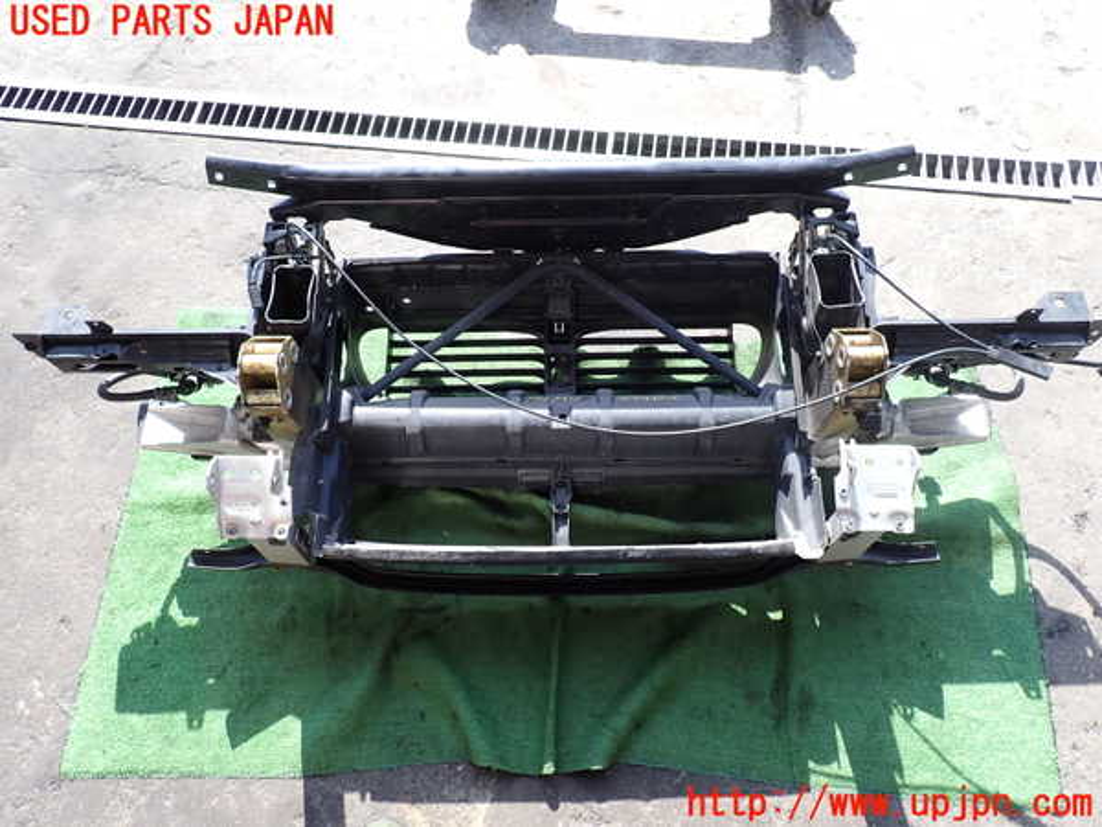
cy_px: 414
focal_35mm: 25
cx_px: 551
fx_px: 796
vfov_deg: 54.9
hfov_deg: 69.4
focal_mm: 4.5
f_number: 2.8
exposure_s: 1/250
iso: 100
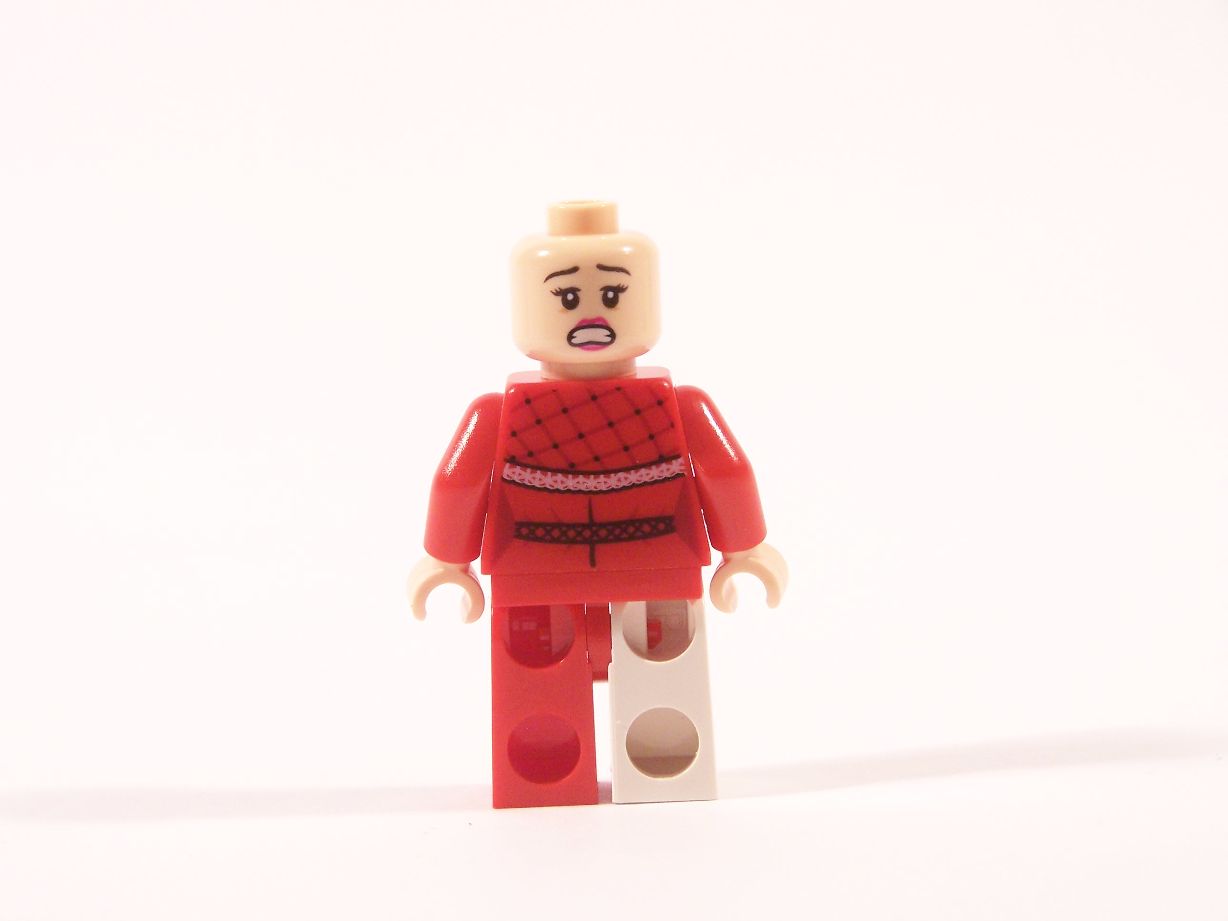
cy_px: 460
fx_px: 4151
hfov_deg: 16.8
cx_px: 614
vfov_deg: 12.7
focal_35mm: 117
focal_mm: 19.4
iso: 200
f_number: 3.6
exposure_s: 1/20
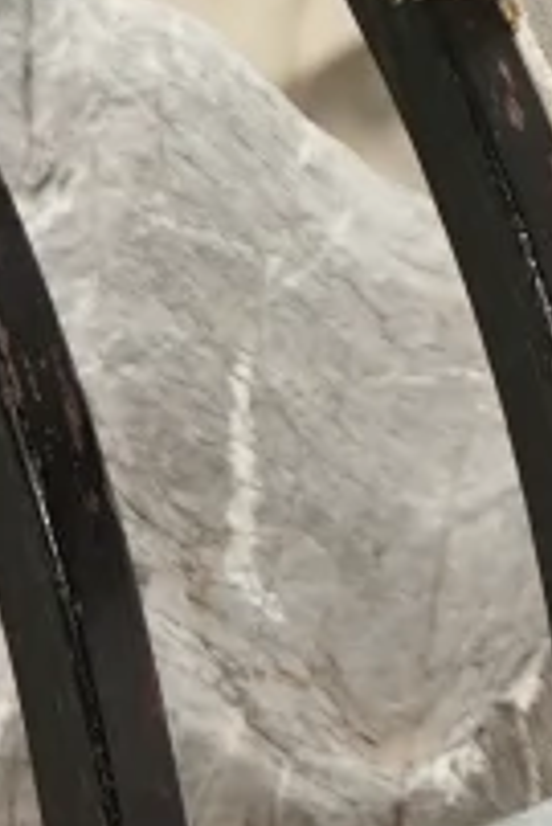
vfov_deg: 4.8
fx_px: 9390
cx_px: 1492
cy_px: -1791
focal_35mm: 409
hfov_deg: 3.3
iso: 250
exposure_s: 1/200
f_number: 3.5
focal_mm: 34
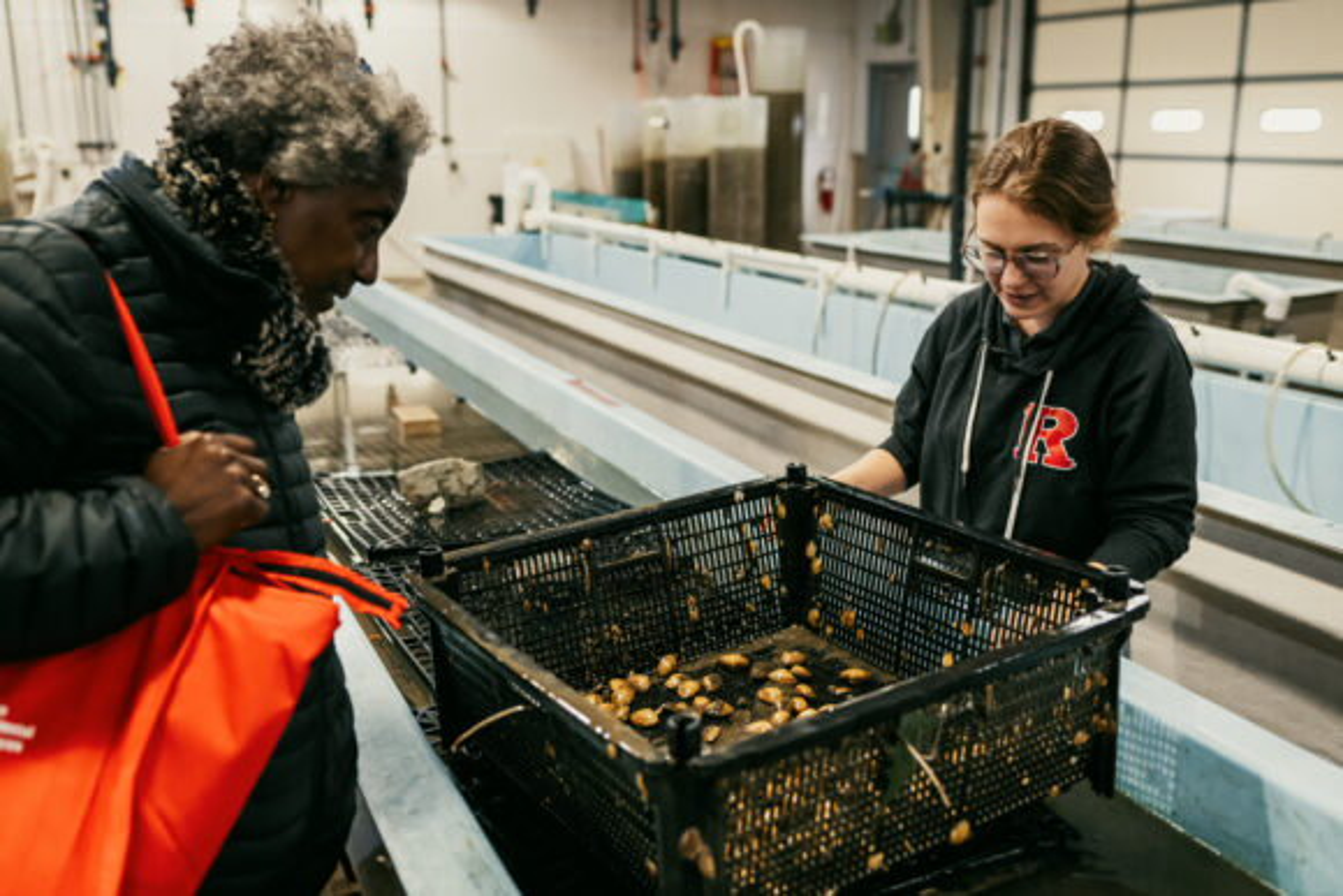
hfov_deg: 54.4
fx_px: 1306
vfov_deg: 37.9
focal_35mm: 35
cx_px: 672
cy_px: 448
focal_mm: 35
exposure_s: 1/80
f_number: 2.8
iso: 1600
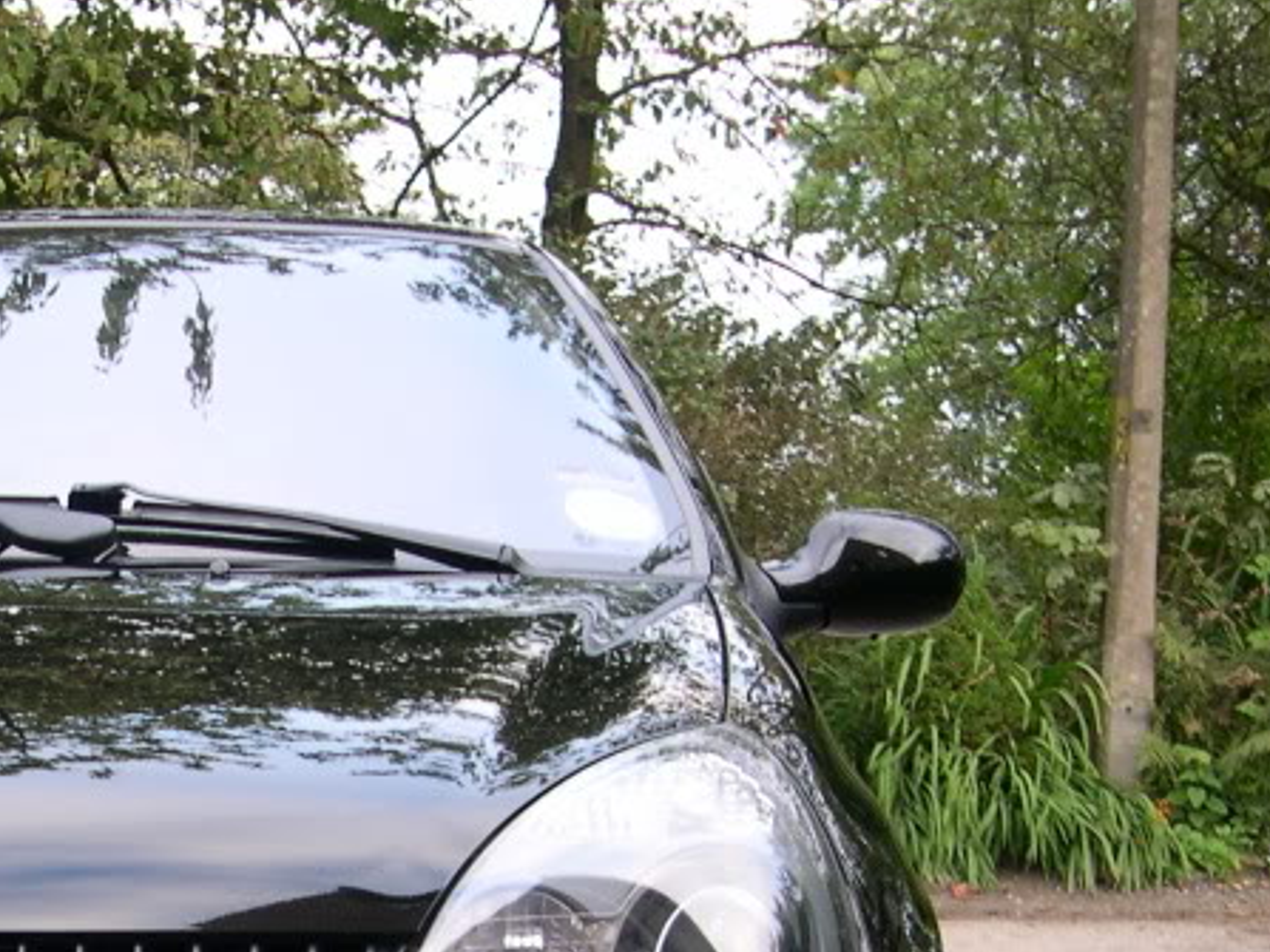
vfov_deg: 16.5
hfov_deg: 21.6
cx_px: -48
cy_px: 1026
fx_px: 3191
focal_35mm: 87
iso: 100
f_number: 2.8
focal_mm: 8
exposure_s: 1/36.6
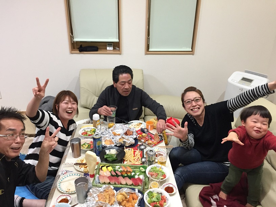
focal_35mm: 29
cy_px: 104
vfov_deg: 48.2
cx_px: 138
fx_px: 231
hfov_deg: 61.7
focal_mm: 4.15
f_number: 2.2
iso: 125
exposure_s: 1/30
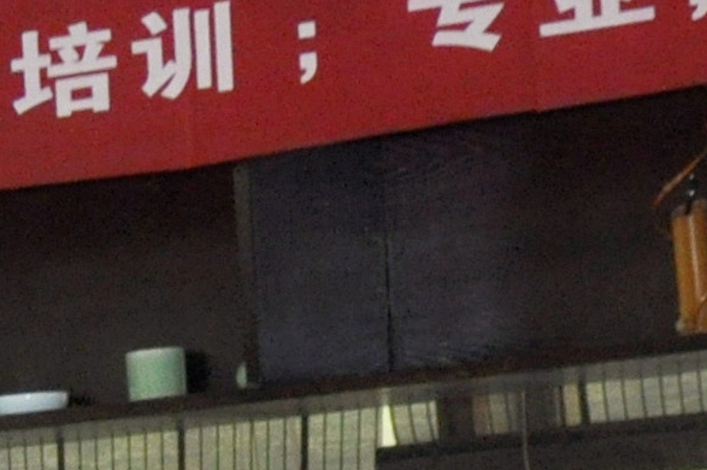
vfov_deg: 4.9
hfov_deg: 7.6
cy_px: 1482
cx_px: -487
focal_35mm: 263
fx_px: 5159
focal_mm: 24
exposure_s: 1/60
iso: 800
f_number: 3.8
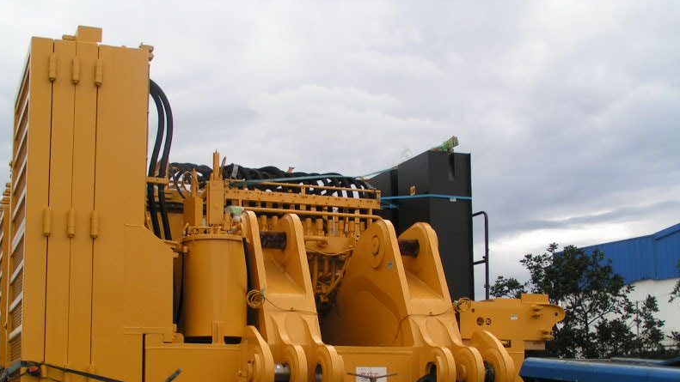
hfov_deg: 38.5
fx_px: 974
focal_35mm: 54
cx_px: 337
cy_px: 255
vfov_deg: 22.1
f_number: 5.6
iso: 50
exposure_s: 1/100
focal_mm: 7.6
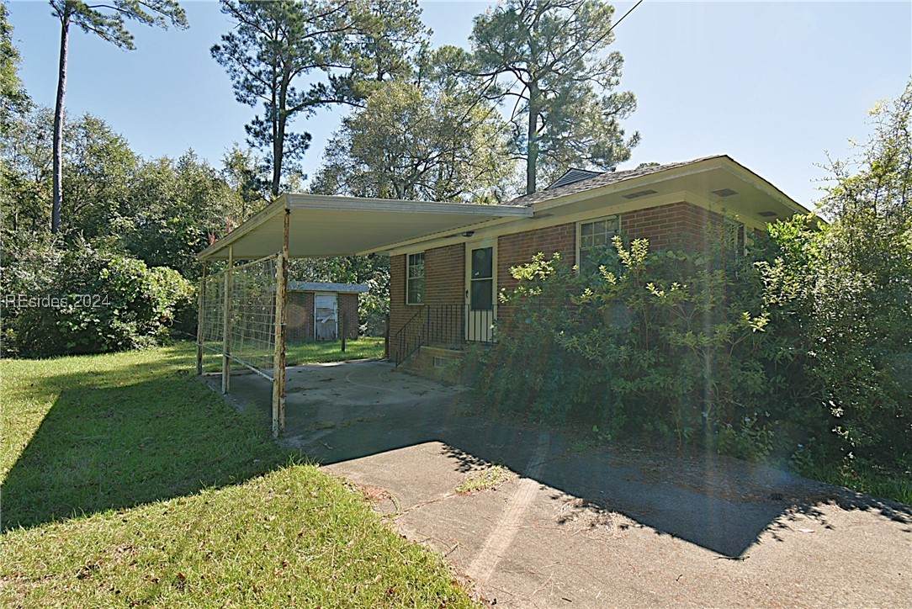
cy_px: 304
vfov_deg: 77.4
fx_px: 380
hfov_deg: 100.4
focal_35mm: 15
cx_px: 456
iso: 100
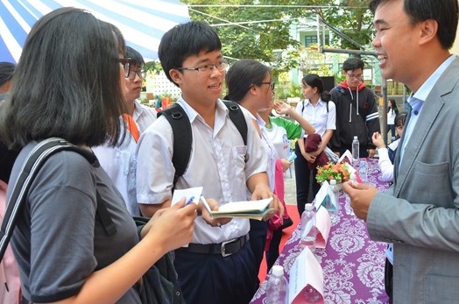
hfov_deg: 57.2
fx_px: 420
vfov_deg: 39.8
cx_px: 254
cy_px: 153
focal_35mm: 33
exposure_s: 1/160
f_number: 5
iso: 200
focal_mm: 18
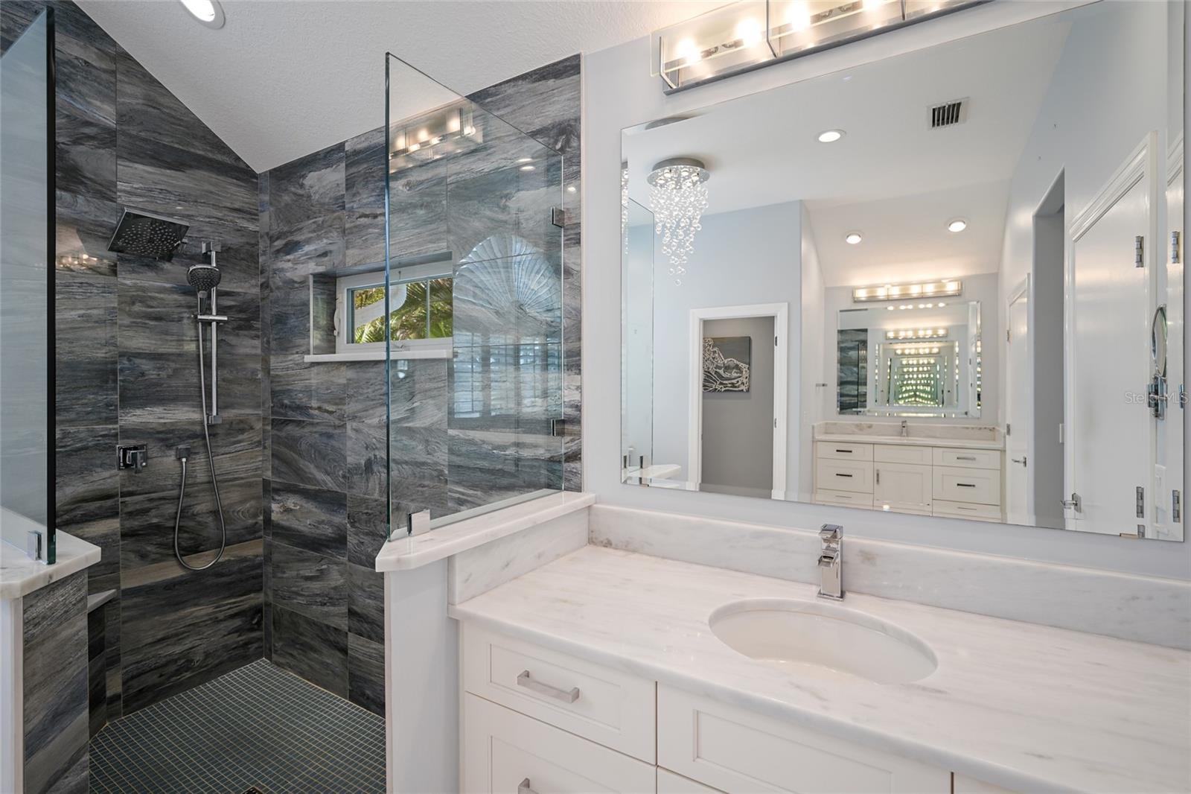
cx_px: 596
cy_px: 397
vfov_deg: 73.7
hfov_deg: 96.7
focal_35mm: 16
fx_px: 529
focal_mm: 16
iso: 100
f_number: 4.5
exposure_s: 1/15
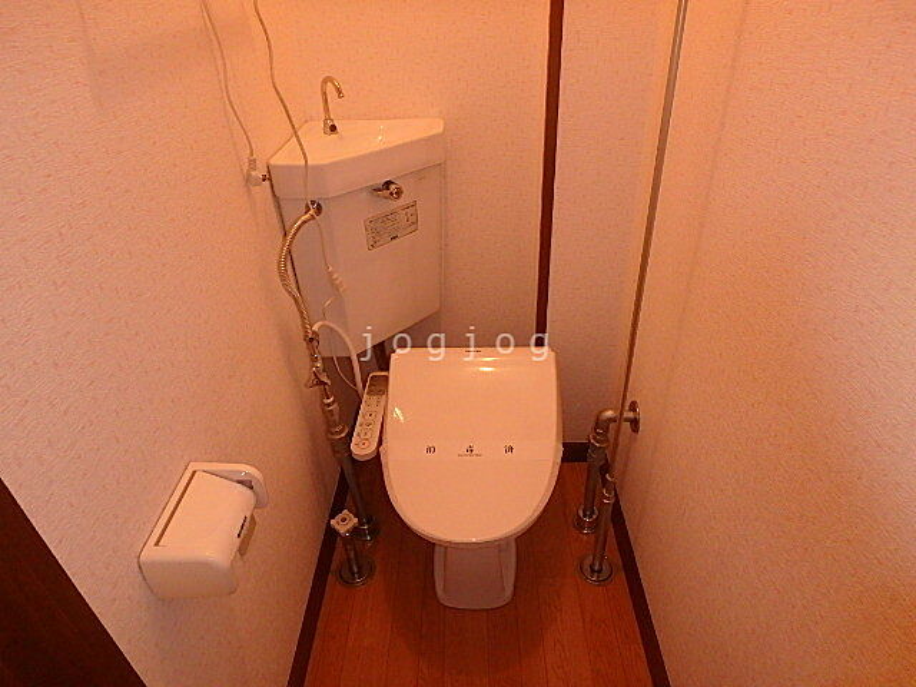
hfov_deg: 79.0
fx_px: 556
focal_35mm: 21
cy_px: 344
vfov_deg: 63.4
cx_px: 458
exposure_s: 1/30
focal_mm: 3.7
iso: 400
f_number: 3.5
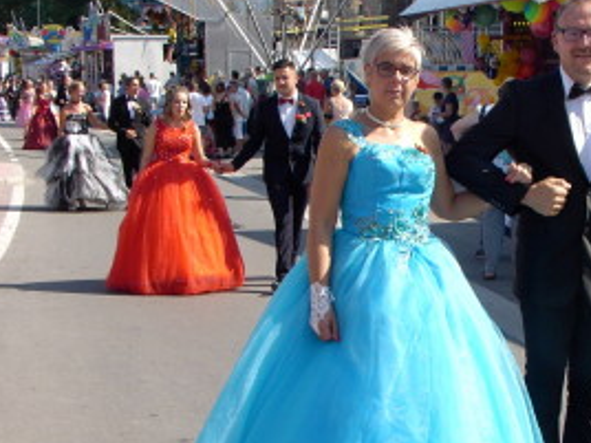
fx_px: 1588
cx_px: 423
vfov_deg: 15.9
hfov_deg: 21.0
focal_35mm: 93
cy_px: 260
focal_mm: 8
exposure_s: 1/240
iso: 70
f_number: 4.5
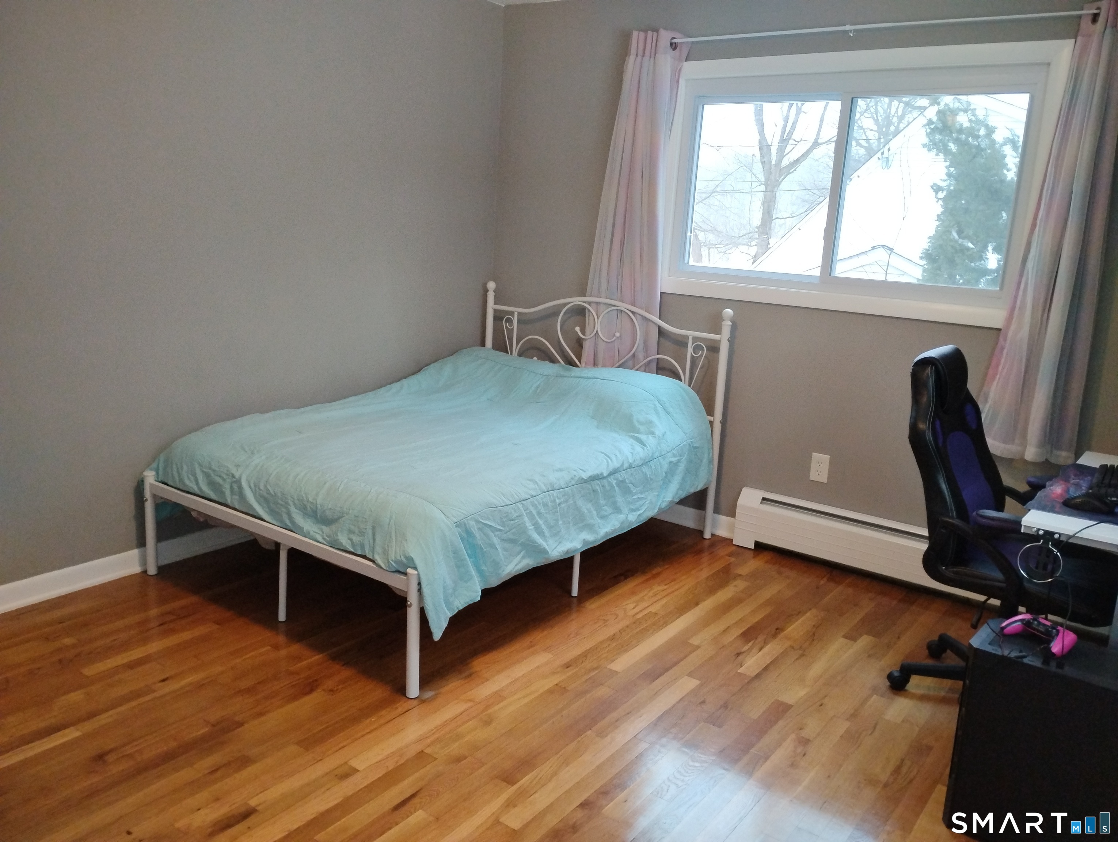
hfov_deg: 63.4
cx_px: 559
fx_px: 906
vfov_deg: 49.9
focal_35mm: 28
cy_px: 421
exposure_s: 1/60
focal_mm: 4.26
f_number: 1.8
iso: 972
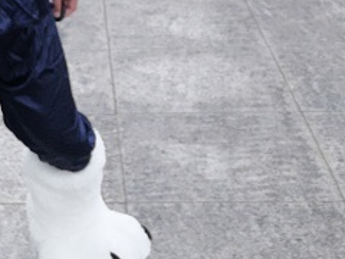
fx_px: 1106
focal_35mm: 111
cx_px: -22
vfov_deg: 12.9
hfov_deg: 17.2
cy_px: -81
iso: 50
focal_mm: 3.46
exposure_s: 1/357
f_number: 2
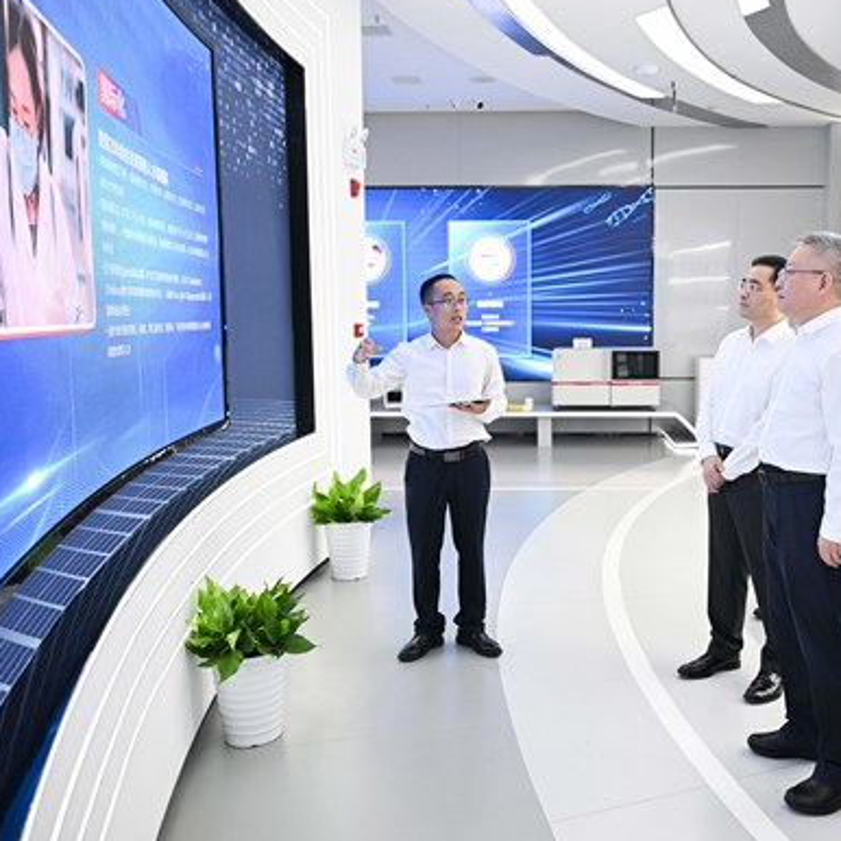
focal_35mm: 34
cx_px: 543
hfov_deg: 48.3
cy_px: 410
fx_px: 925
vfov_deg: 48.9
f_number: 3.5
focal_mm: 25.5
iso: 1250
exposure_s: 1/250
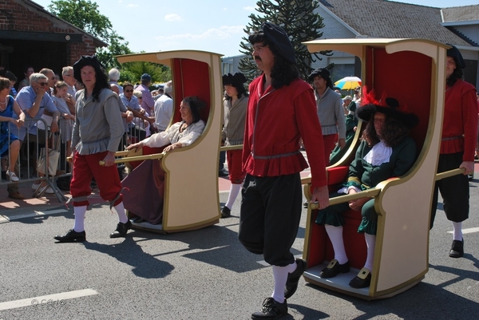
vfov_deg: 28.1
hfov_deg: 41.1
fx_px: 639
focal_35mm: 48
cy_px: 160
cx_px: 240
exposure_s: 1/200
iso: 100
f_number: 7.1
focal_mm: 32
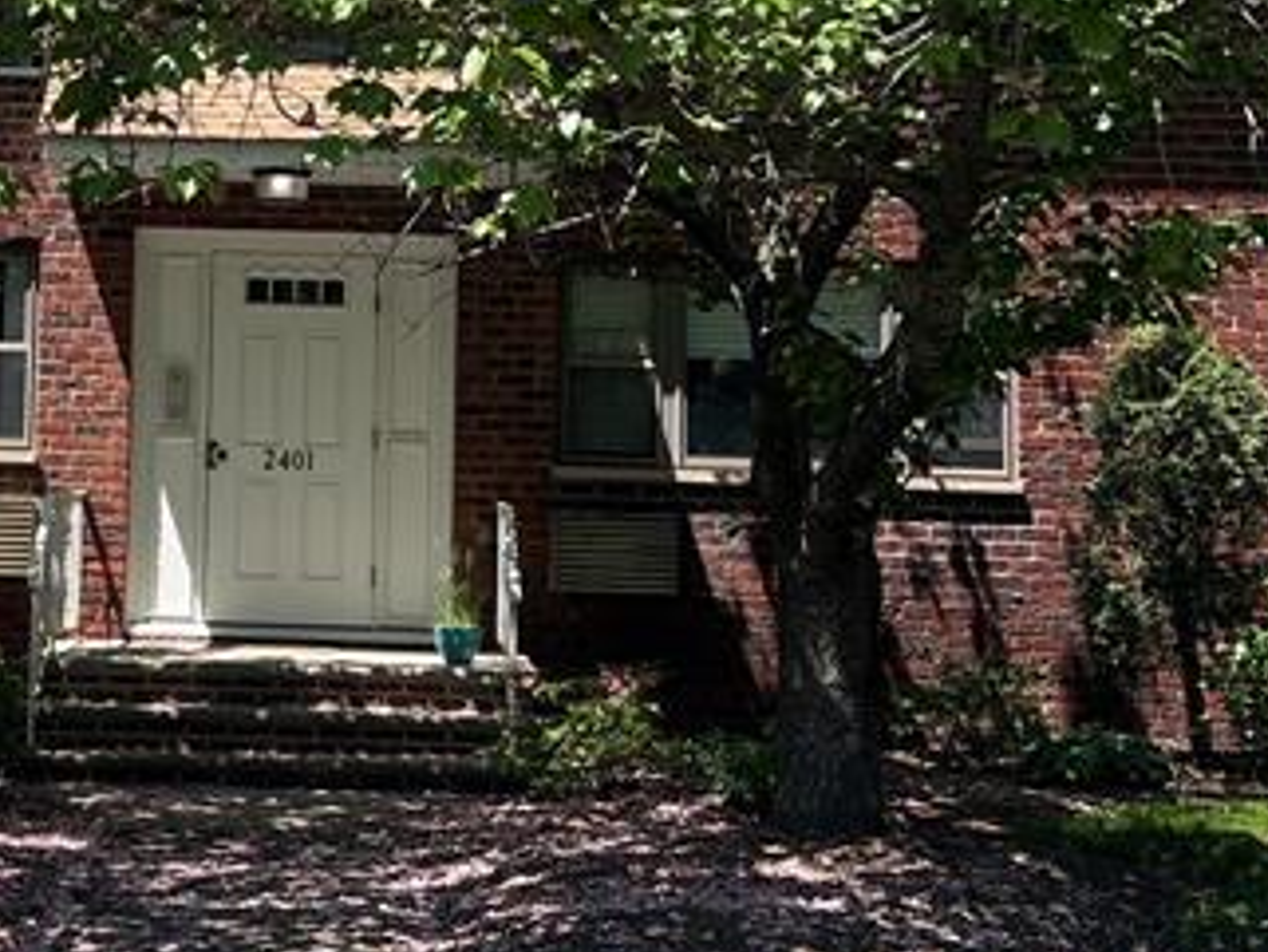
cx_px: 182
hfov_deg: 23.1
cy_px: 122
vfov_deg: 17.6
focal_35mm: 83
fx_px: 3041
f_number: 1.5
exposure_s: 1/1808
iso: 50
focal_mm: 5.7
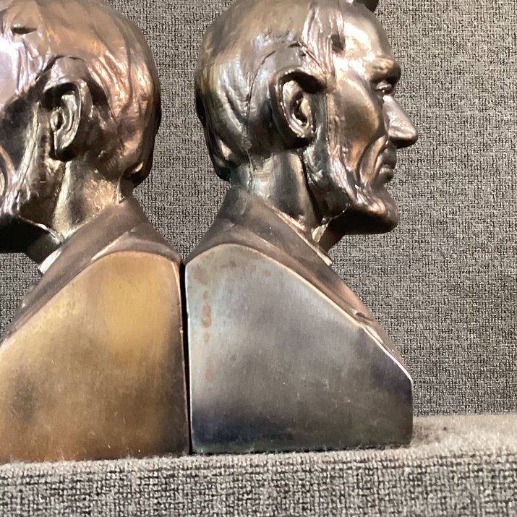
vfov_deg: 29.4
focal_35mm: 58
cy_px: 326
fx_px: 980
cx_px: 188
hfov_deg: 29.4
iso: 320
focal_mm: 3.3
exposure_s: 1/60
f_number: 2.4
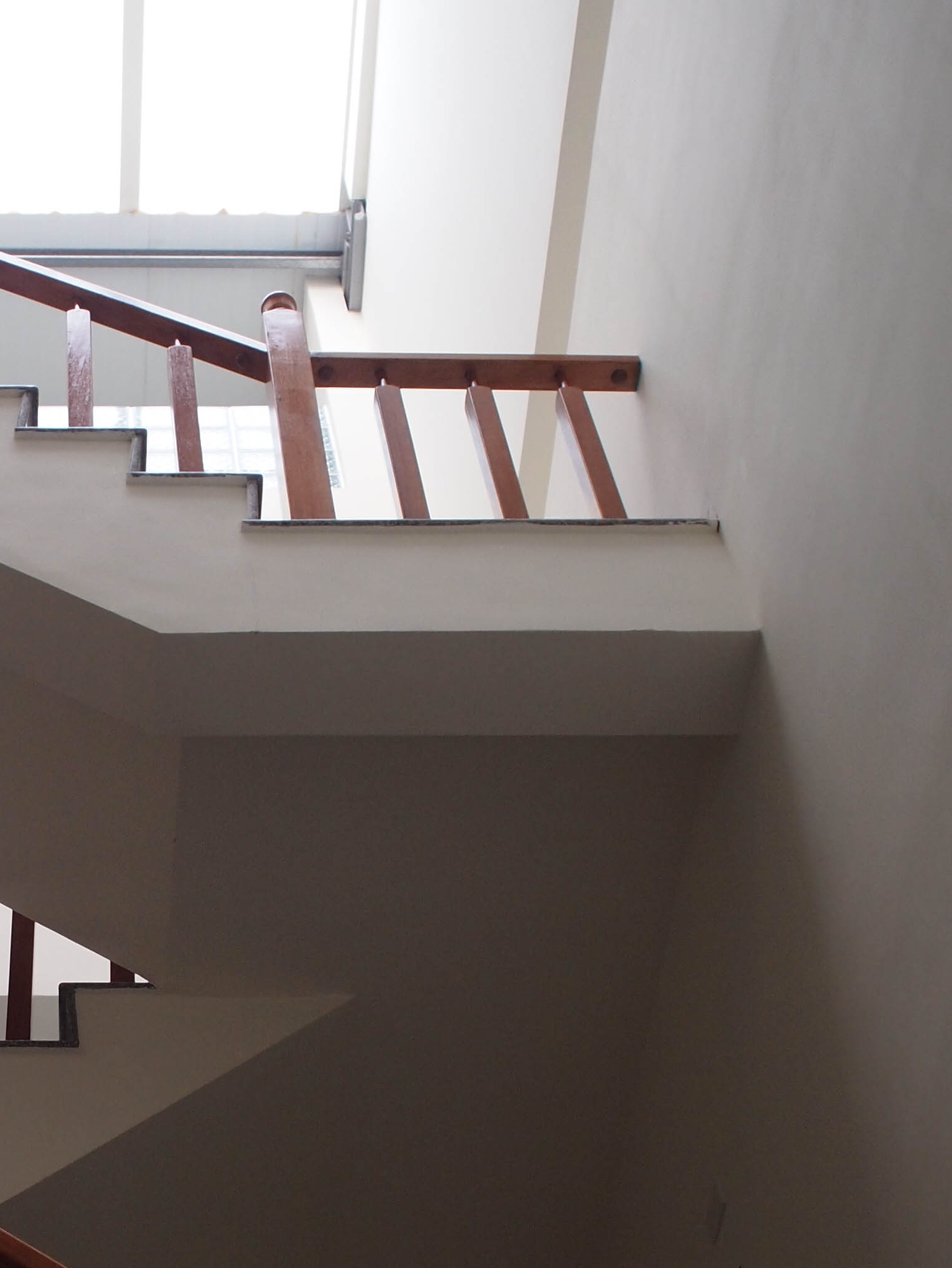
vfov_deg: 28.6
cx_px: 47
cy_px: 931
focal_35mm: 67
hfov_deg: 21.3
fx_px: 2456
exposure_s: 1/60
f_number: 2.8
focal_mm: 17
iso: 500
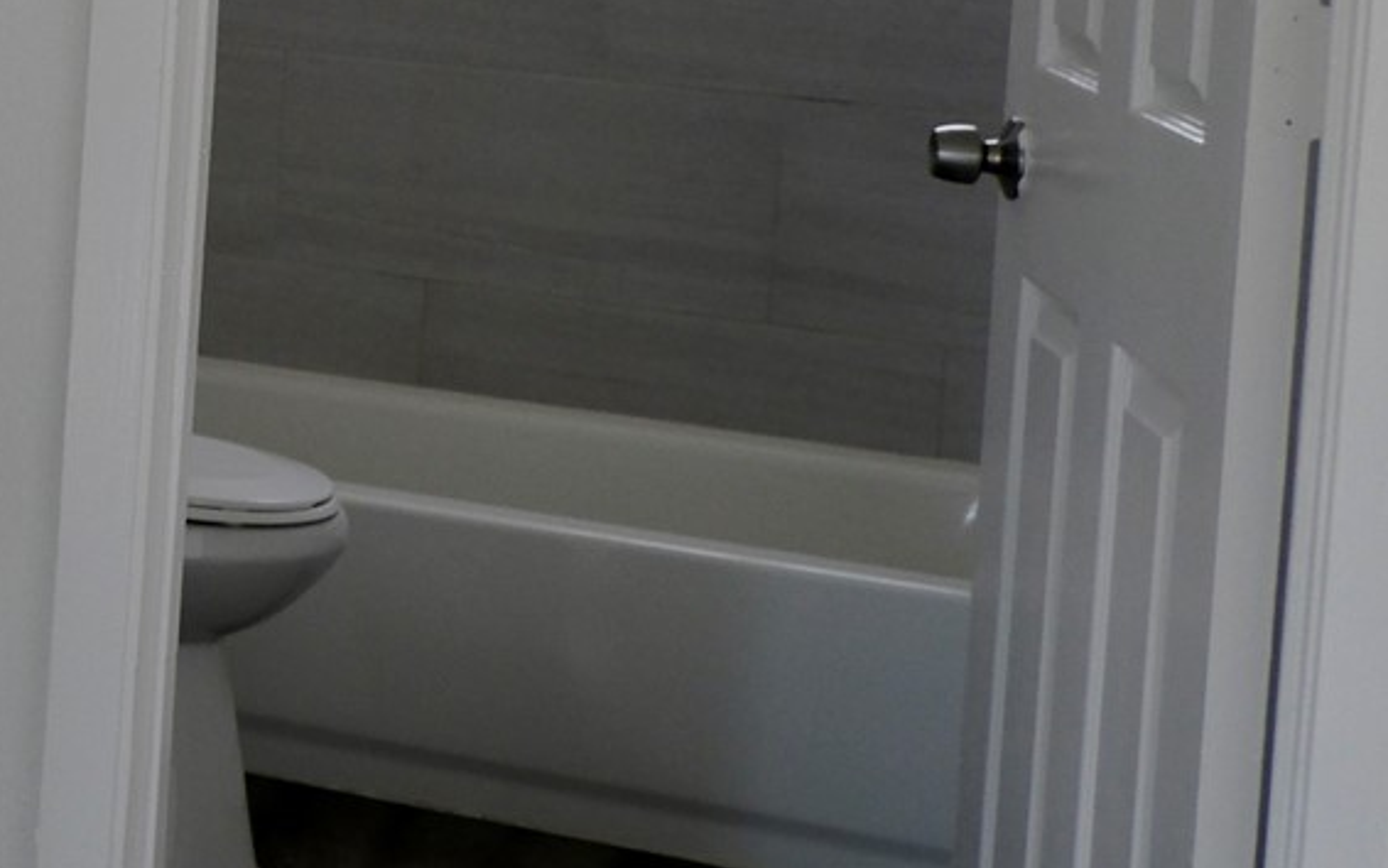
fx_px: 3405
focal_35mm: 90
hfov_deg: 17.7
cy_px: -201
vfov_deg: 14.1
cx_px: -1238
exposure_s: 1/100
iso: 320
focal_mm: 15
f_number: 3.5
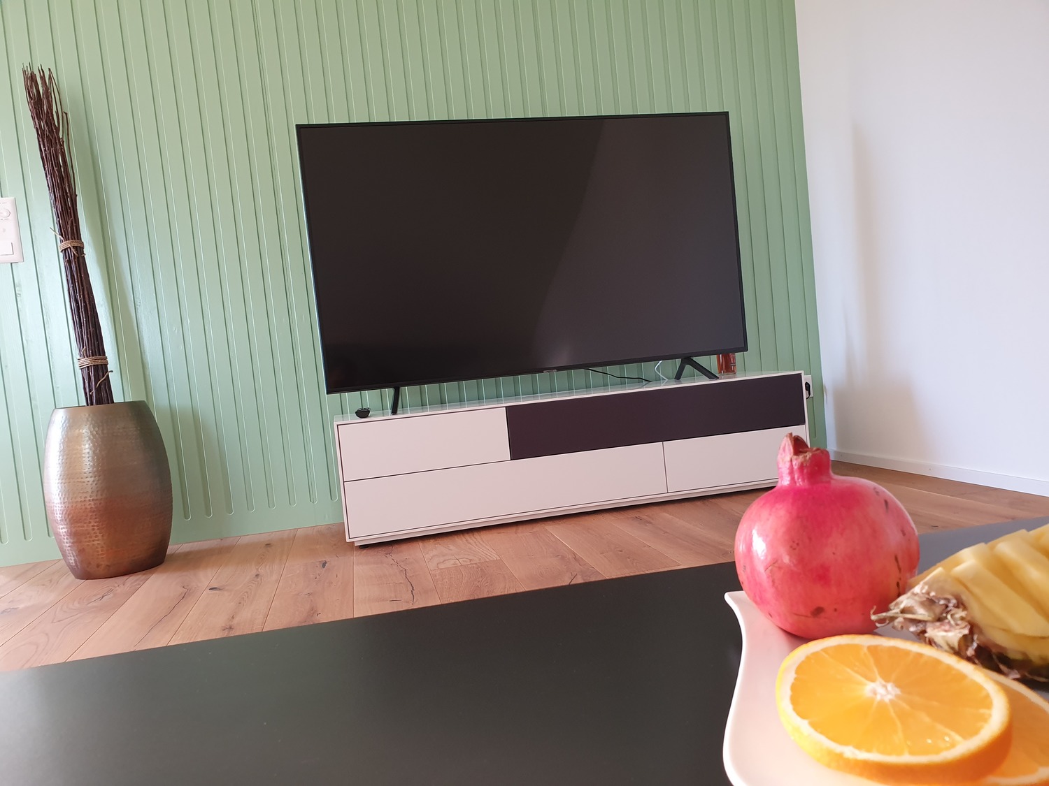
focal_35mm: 26
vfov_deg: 53.1
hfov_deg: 67.3
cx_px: 524
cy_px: 393
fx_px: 788
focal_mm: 4.32
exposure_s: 1/50
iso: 160
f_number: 2.4
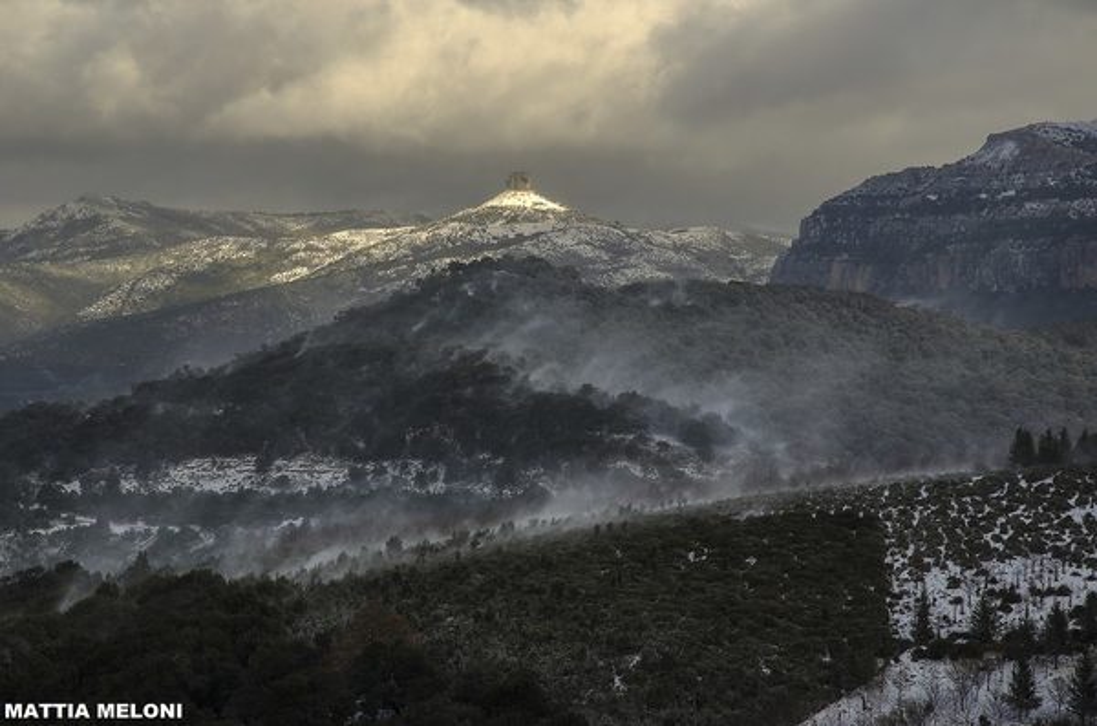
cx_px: 548
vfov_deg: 9.9
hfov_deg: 14.9
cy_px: 363
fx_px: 4195
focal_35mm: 138
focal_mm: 92
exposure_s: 1/250
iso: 100
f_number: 11
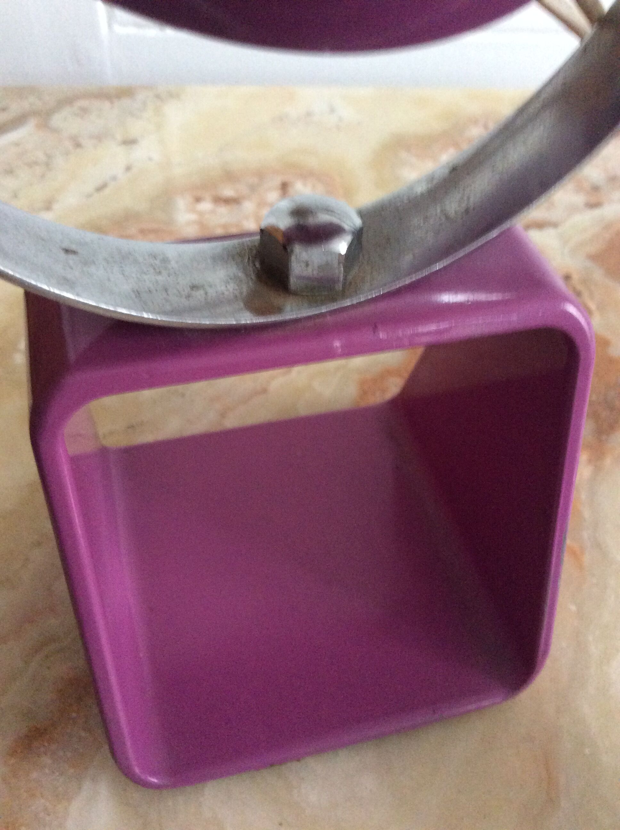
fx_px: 766
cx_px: 310
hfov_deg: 44.1
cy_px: 415
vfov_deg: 56.9
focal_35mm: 32
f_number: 2.4
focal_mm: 3.3
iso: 320
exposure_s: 1/17
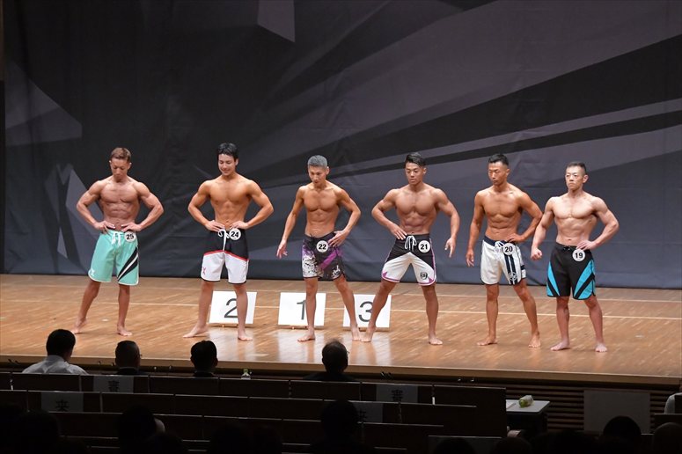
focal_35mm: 135
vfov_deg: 10.2
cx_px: 341
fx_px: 2556
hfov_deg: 15.2
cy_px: 227
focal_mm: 90
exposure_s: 1/400
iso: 8000
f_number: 5.6
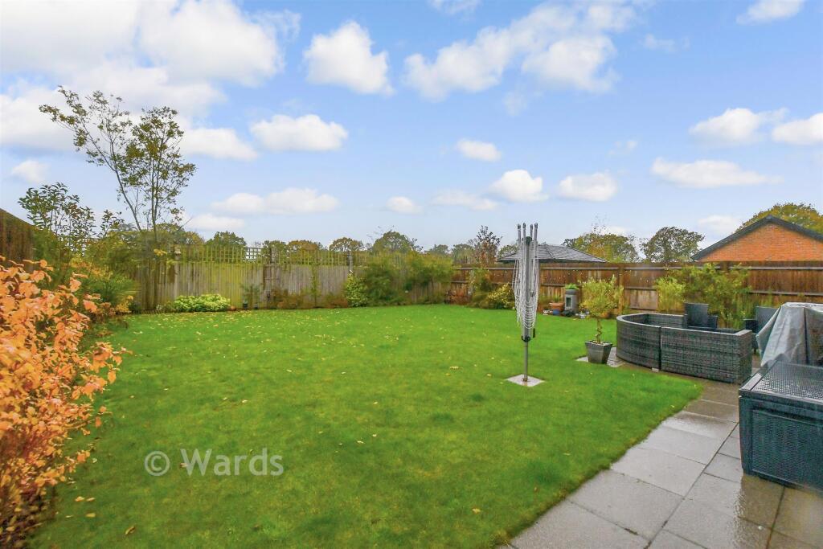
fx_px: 343
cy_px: 274
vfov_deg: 77.3
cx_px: 412
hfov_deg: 100.4
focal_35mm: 15
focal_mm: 10
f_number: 8
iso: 320
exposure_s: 1/125
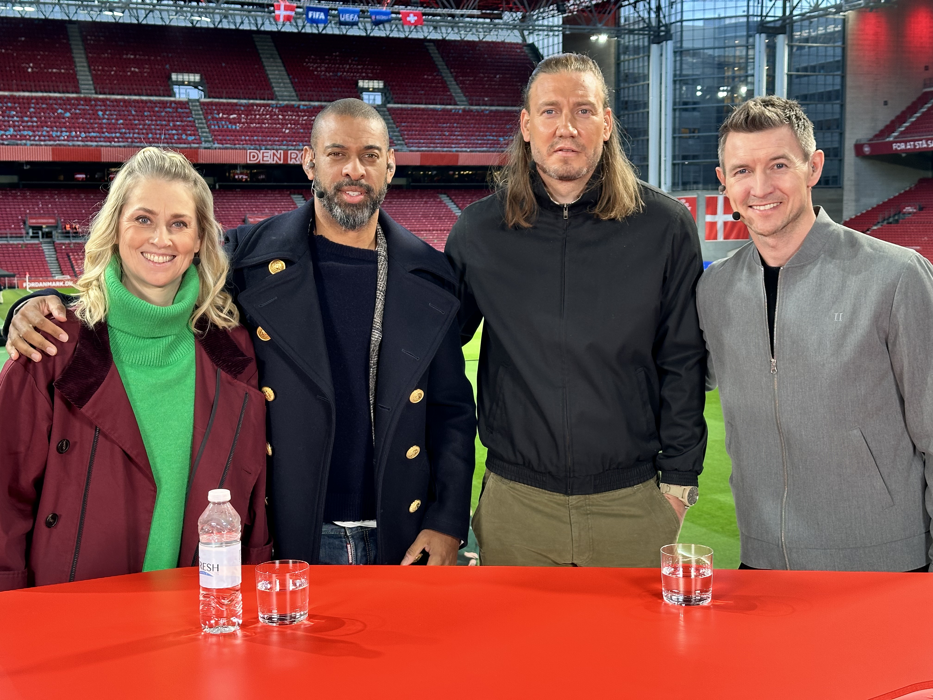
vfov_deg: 30.3
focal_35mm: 48
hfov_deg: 39.7
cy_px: 350
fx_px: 1294
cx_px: 466
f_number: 1.78
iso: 50
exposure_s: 1/121
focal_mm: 6.86
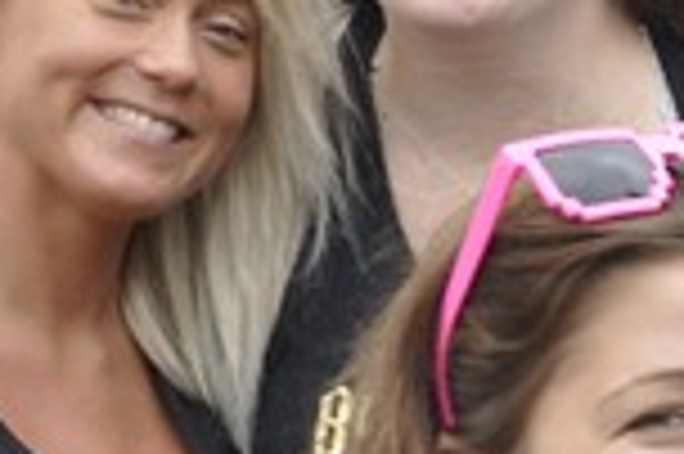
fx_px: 4878
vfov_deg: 5.2
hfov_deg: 7.6
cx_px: 1521
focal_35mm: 257
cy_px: 917
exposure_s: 1/100
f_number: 10
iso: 400
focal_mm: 26
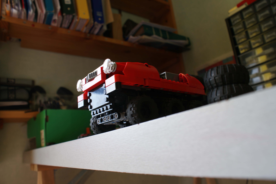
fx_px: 207
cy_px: 92
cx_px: 138
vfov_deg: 48.0
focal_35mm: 27
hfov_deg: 67.3
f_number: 5.6
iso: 100
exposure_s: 1/40
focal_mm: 18
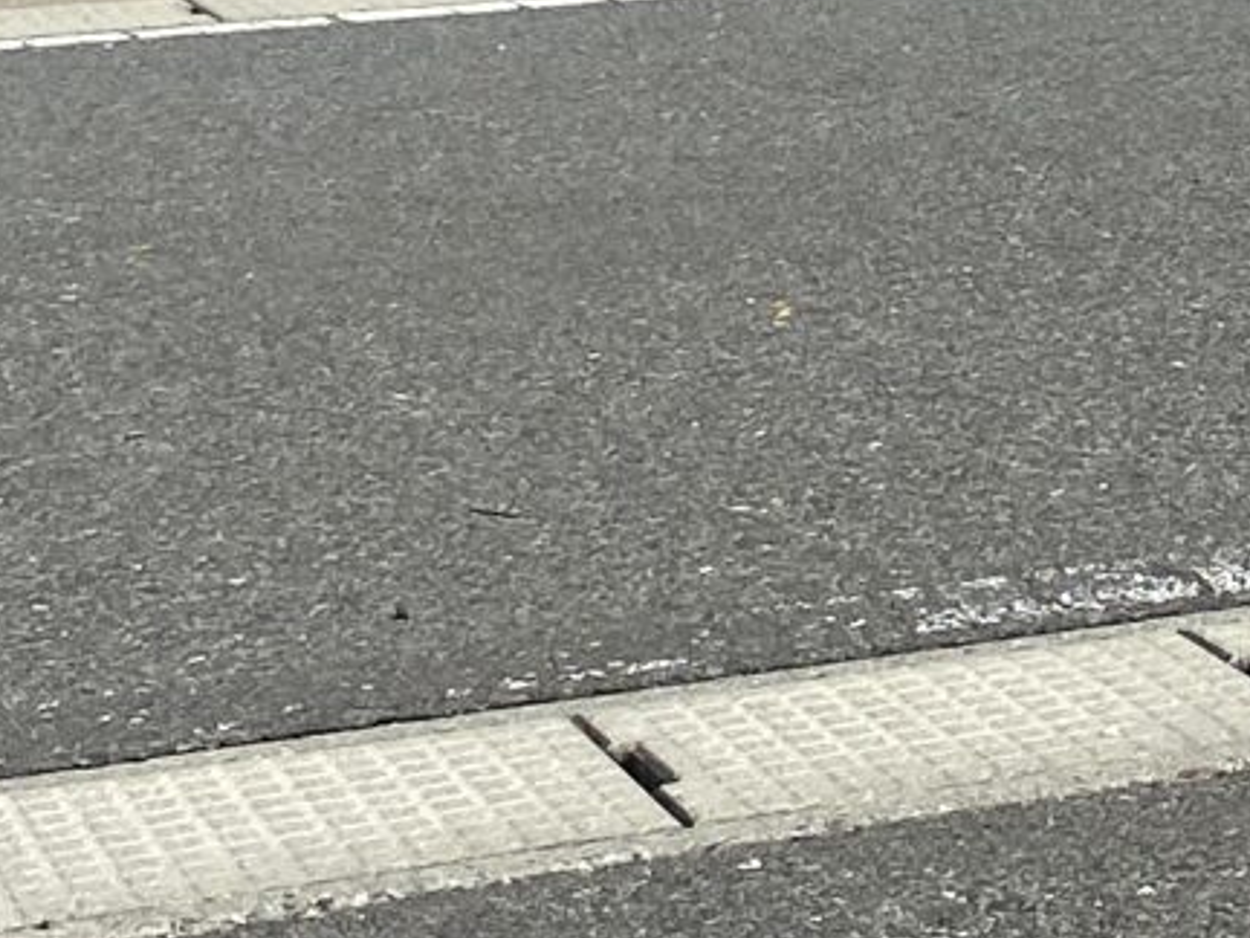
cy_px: -1100
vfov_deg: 8.9
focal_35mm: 154
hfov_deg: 11.3
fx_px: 5561
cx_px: 2665
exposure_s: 1/3984
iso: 32
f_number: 1.8
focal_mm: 4.25
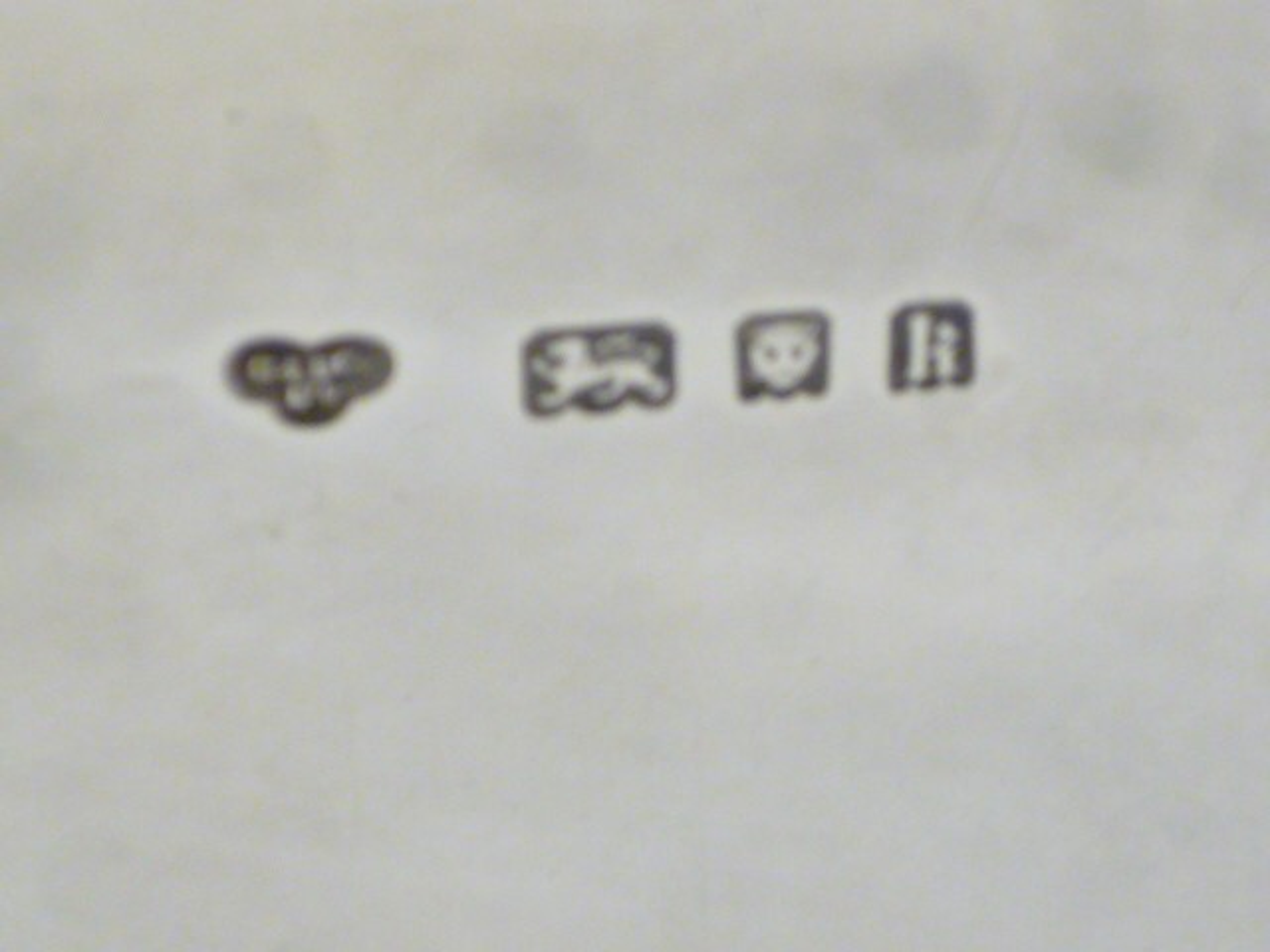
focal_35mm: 205
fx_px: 7521
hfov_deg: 9.7
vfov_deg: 7.2
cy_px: 476
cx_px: 635
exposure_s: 1/20
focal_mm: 18.6
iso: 400
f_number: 5.8
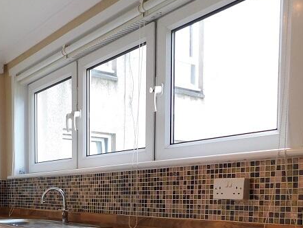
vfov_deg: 28.5
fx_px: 420
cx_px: 60
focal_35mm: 48
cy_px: 227
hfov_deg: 38.2
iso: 125
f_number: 3
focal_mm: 4
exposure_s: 1/60
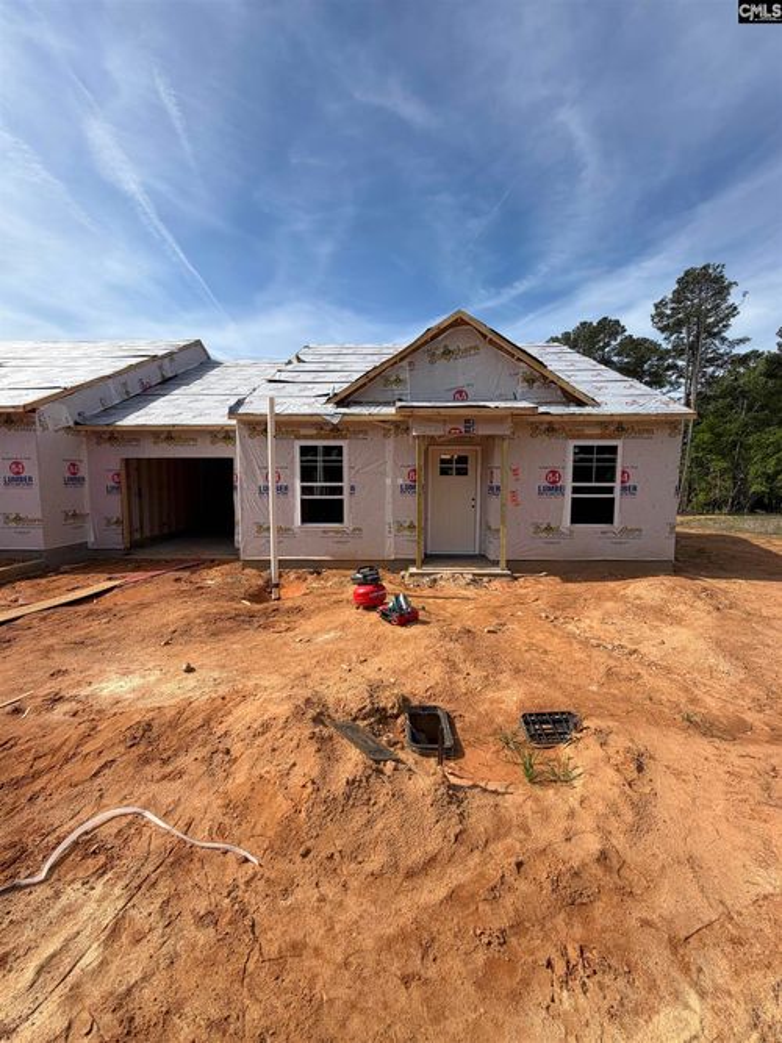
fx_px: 422
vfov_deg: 102.1
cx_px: 391
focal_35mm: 14
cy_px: 522
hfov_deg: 85.7
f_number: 2.2
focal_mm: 2.22
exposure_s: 1/942
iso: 20
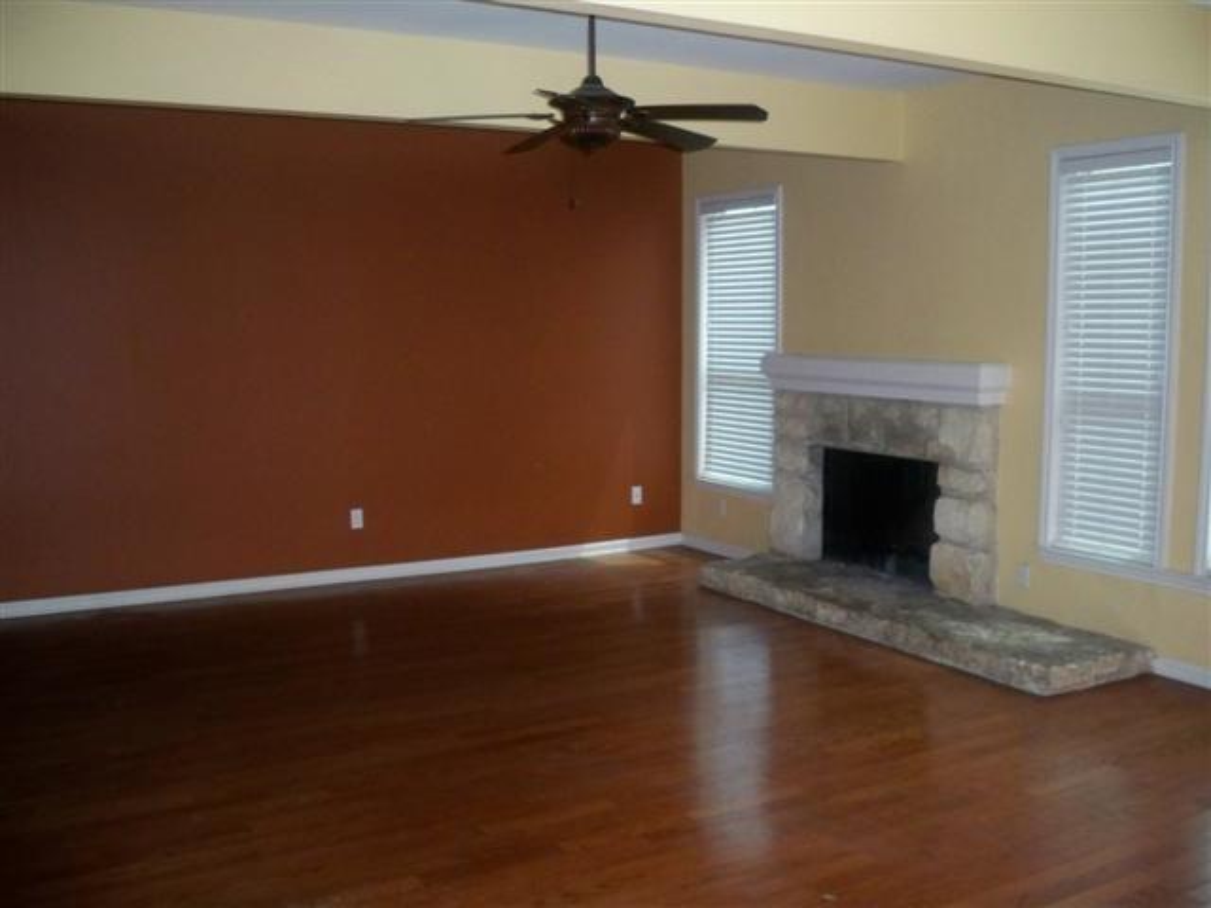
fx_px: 1224
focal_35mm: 35
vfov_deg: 40.7
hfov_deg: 52.6
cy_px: 454
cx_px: 606
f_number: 3.1
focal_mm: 6.3
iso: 400
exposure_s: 1/60
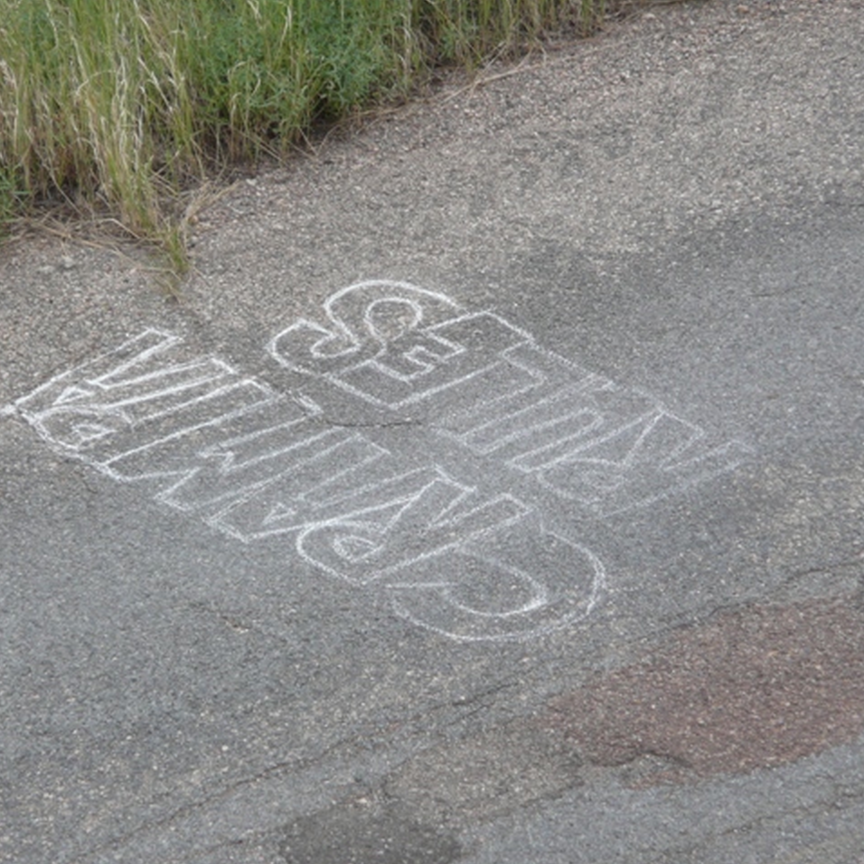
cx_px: 380
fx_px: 11239
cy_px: 432
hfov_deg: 4.4
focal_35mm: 398
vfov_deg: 4.4
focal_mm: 46
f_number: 4.9
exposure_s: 1/80
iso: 100
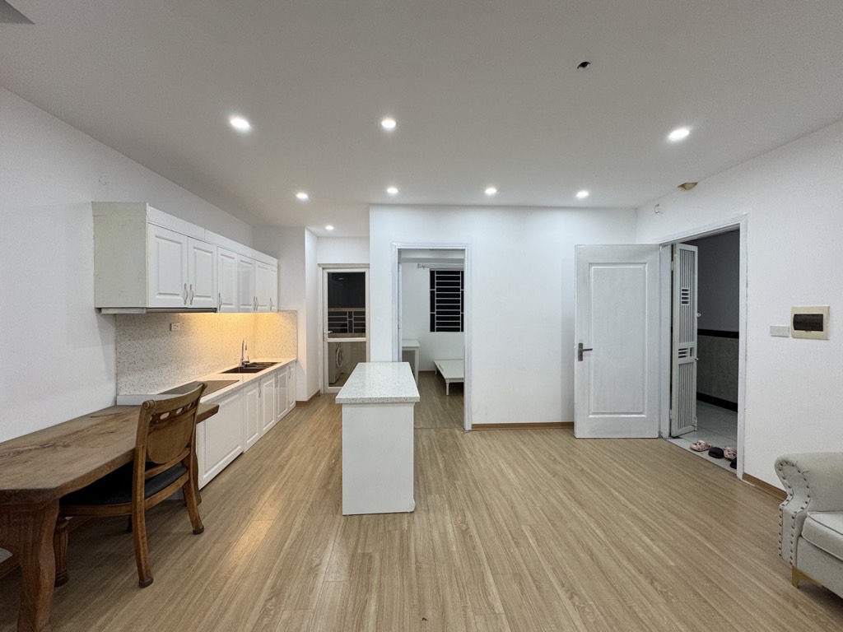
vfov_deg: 85.7
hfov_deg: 102.1
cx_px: 422
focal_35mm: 14
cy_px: 316
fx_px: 341
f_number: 2.2
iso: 100
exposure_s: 1/100
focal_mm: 2.22
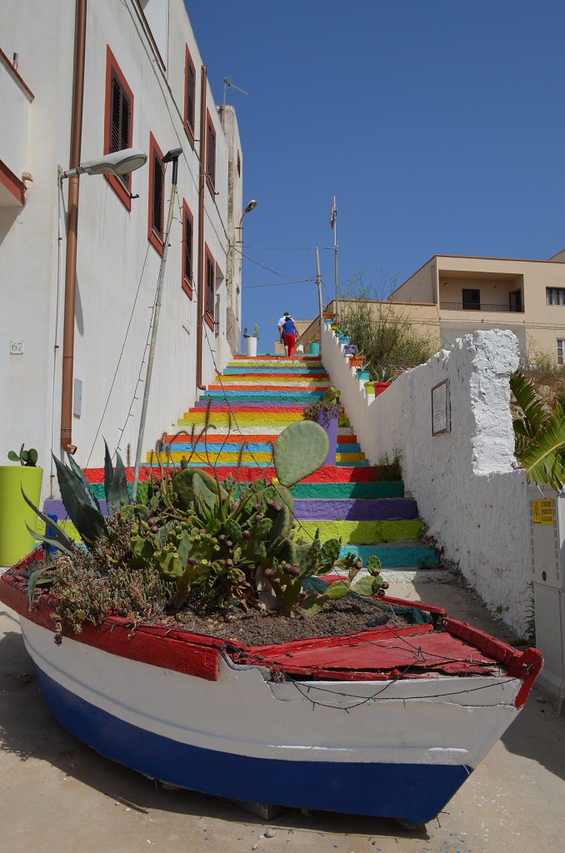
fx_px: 781
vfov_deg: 57.3
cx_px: 282
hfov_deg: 39.8
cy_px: 426
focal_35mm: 33
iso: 100
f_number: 9
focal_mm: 22
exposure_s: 1/320
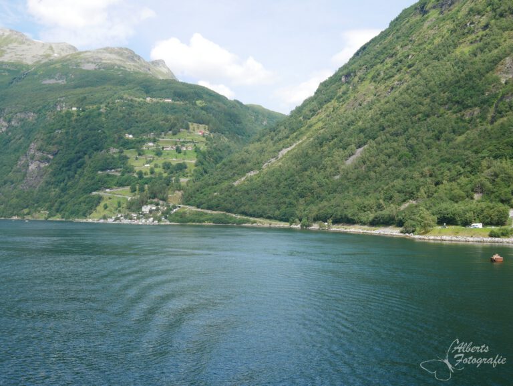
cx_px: 256
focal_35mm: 36
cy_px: 193
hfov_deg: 51.3
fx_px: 534
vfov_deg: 39.7
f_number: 8
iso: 200
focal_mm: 18
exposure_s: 1/200
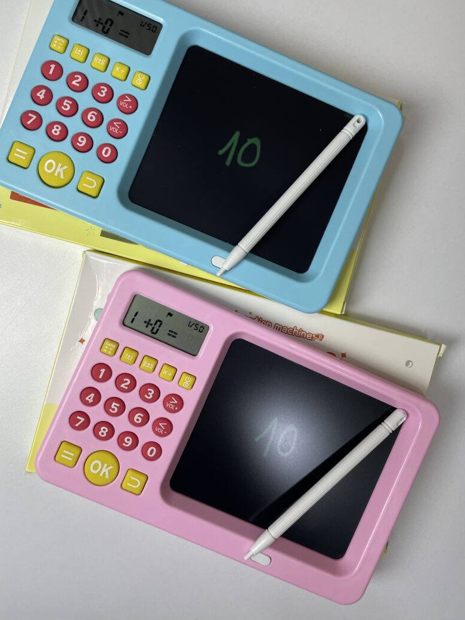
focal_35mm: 30
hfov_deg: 46.7
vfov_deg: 59.8
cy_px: 275
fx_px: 537
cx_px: 212
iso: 32
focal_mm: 4.2
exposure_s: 1/135
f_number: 1.6
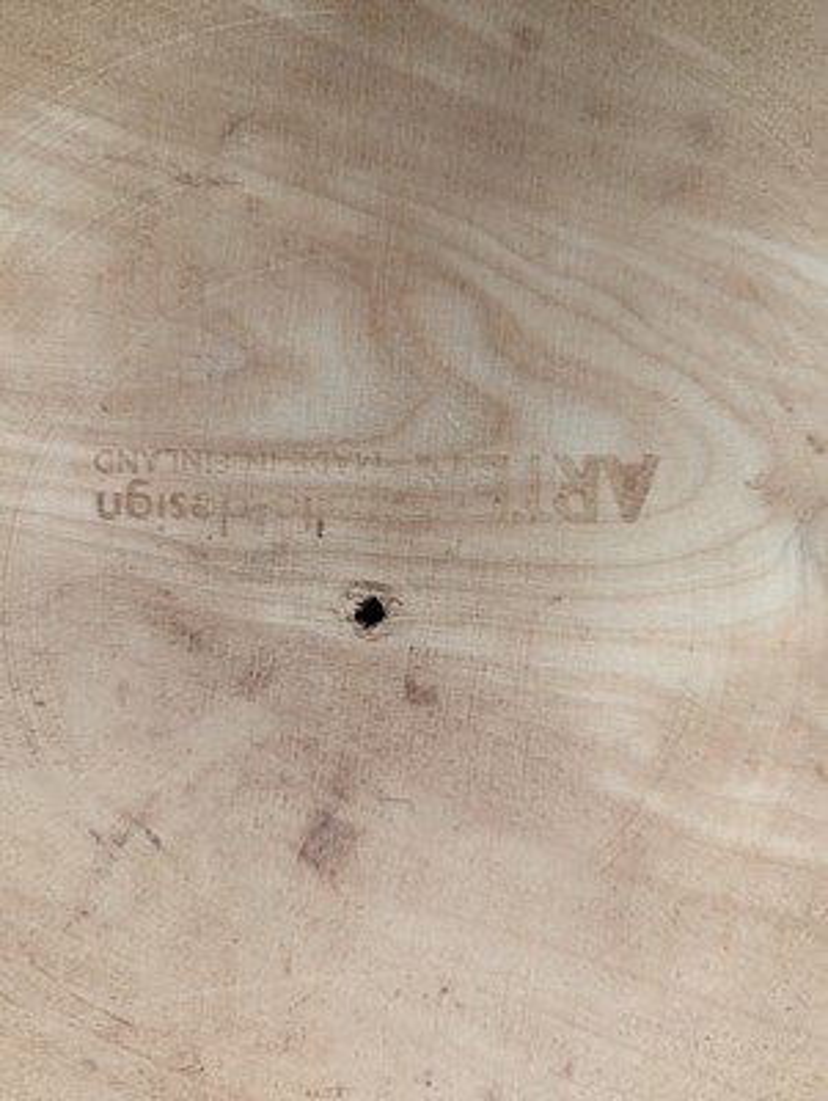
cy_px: 550
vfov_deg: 71.5
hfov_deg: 56.9
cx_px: 414
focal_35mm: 24
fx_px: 764
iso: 302
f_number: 1.85
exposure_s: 1/33.3
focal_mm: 6.81
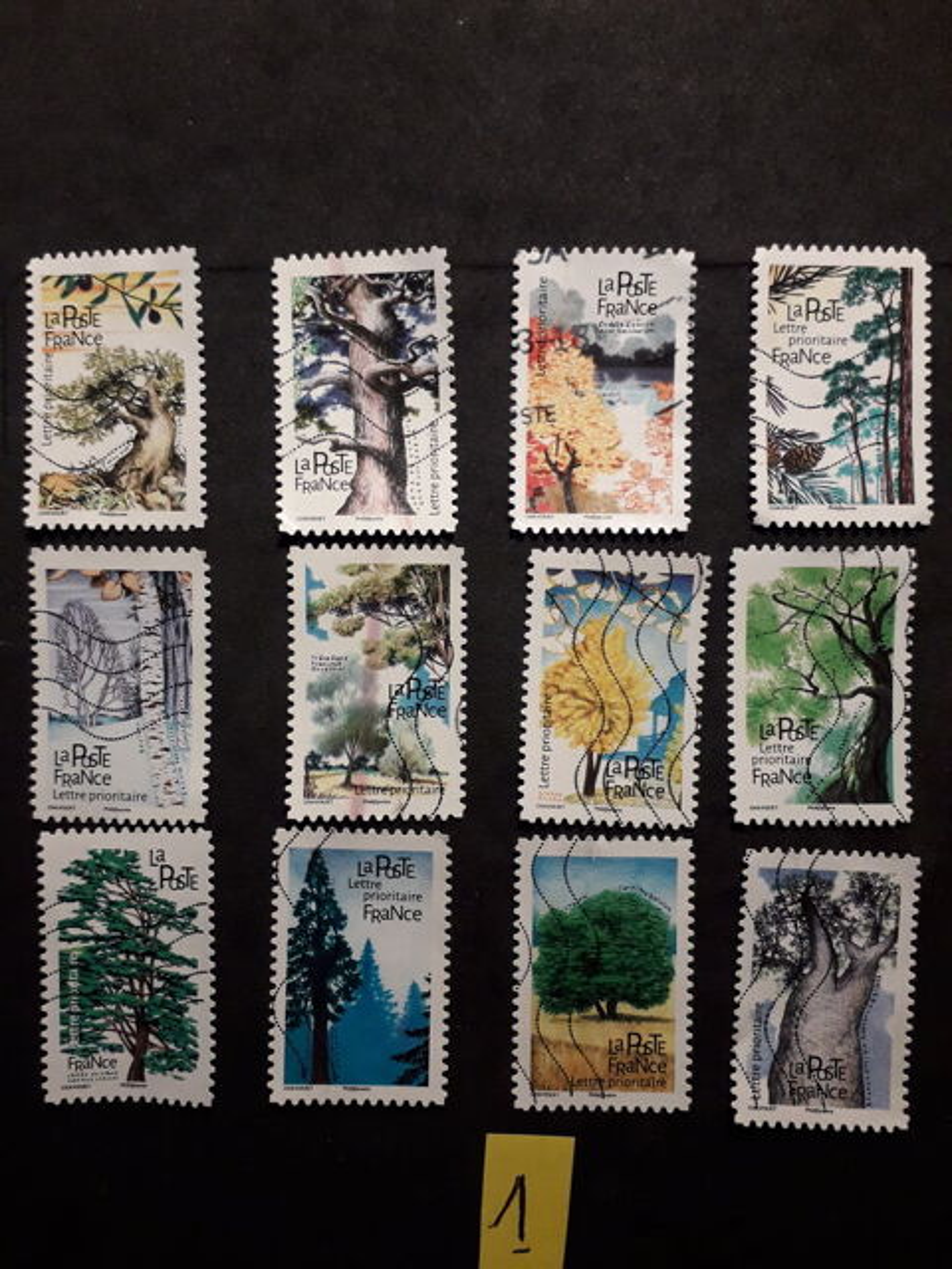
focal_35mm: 27
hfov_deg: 51.4
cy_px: 634
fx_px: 990
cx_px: 476
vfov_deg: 65.3
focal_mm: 3.6
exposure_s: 1/50
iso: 100
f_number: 1.9
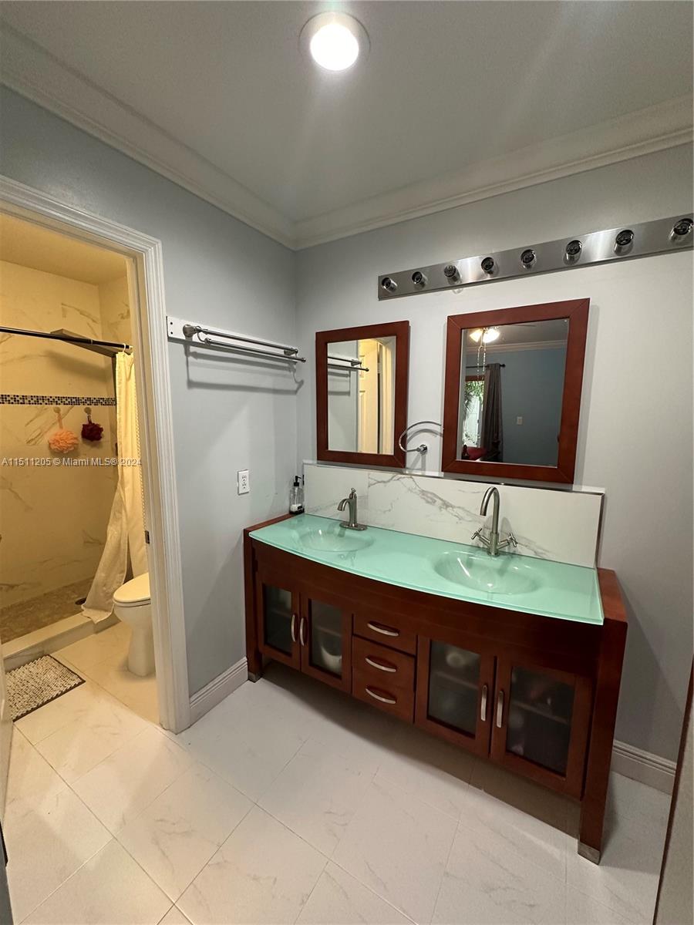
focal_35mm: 14
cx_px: 347
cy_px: 462
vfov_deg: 102.1
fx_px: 374
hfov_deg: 85.7
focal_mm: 2.22
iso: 320
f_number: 2.2
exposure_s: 1/120
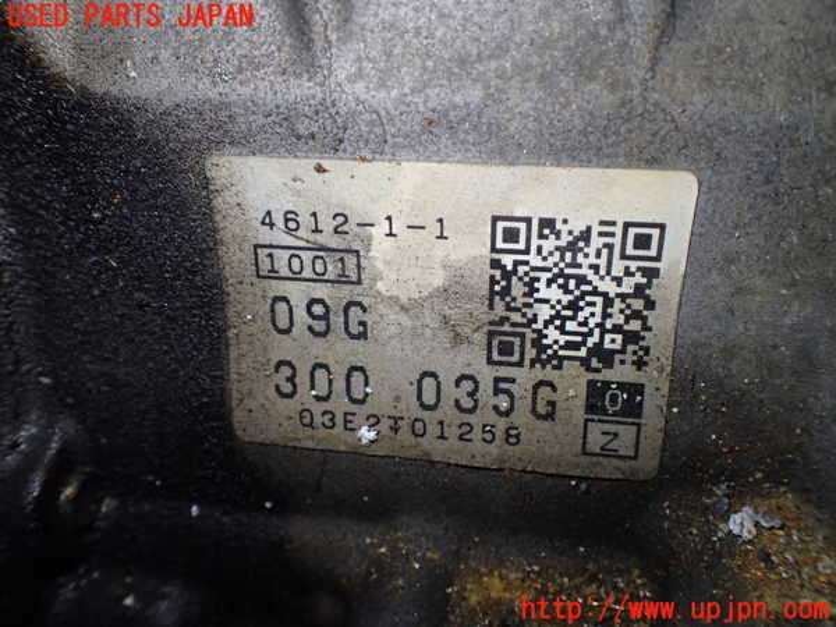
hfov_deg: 60.0
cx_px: 418
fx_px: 725
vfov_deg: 46.8
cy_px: 314
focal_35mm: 30
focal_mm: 5.4
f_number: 2.3
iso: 320
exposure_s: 1/125
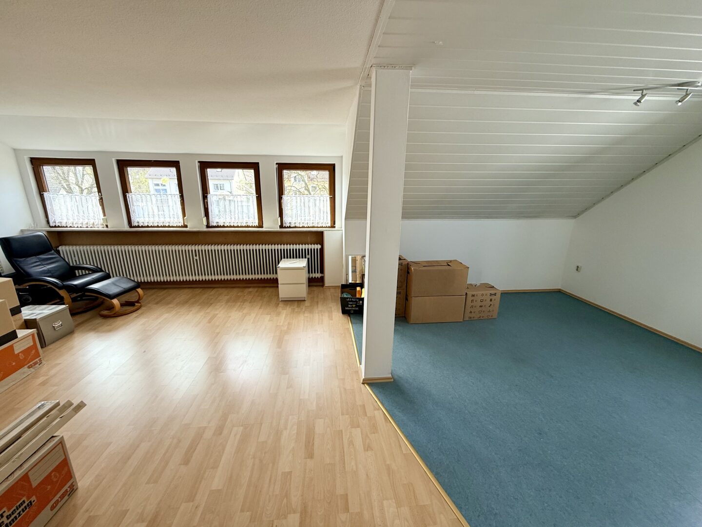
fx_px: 284
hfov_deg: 102.1
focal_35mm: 14
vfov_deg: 85.7
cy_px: 264
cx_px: 351
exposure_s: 1/115
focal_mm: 2.22
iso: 64
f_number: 2.2
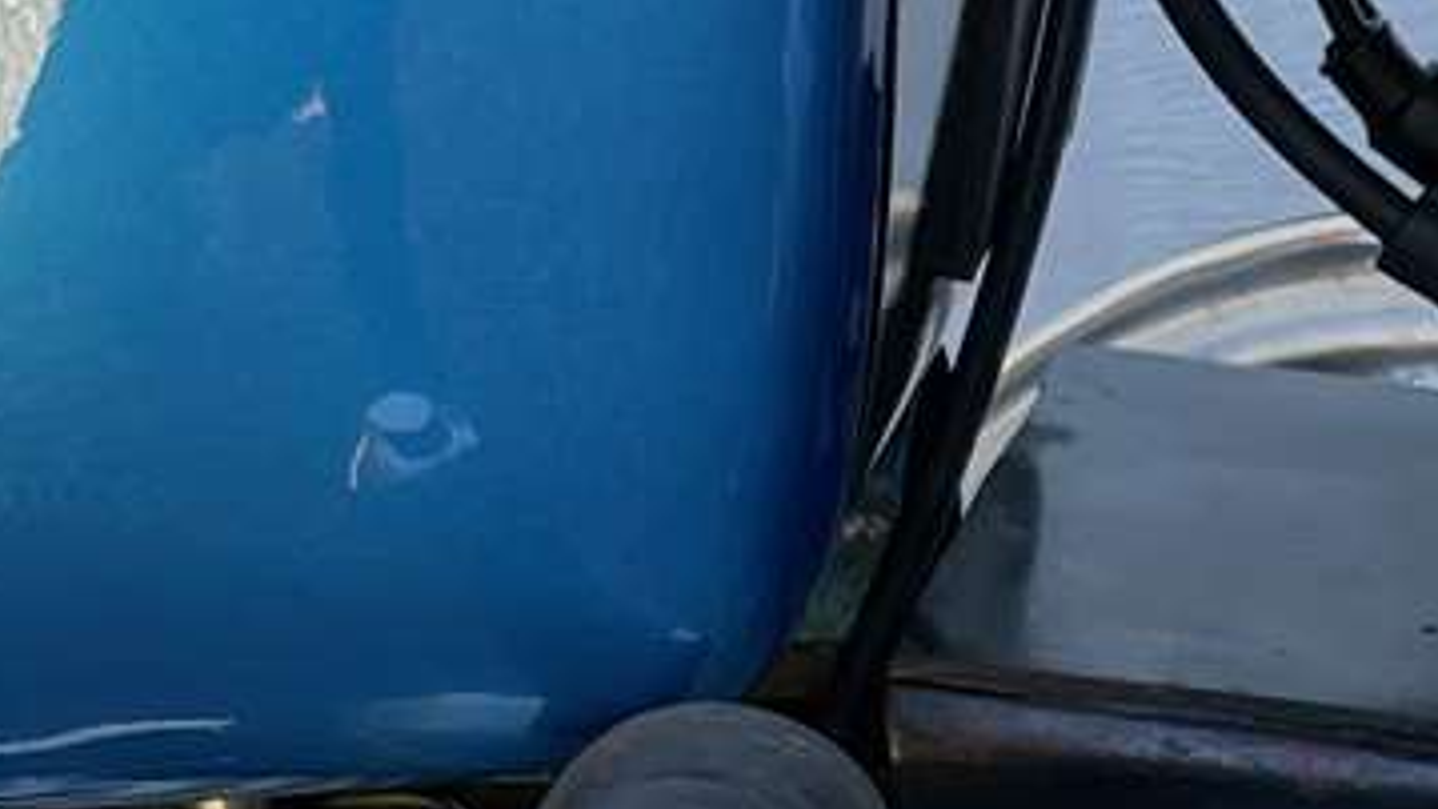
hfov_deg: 12.5
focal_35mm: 158
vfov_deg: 7.7
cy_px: 621
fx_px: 6025
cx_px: 2503
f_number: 1.6
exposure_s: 1/121
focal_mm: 4.2
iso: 40
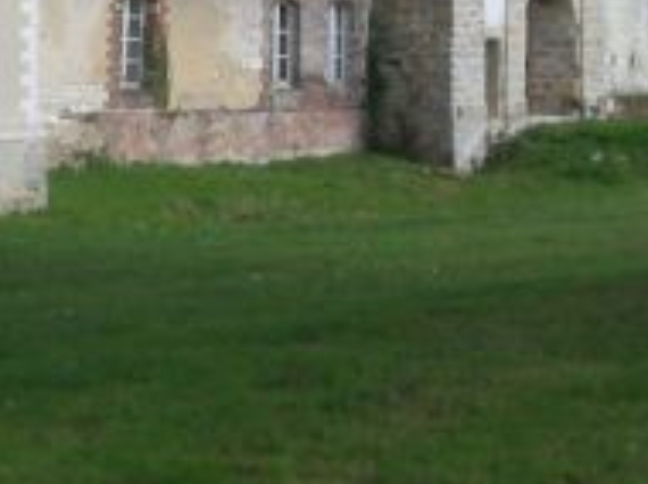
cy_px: -63
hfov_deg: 15.3
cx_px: 208
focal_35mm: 129
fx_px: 2412
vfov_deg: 11.3
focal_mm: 5.8
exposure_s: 1/500
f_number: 4.3
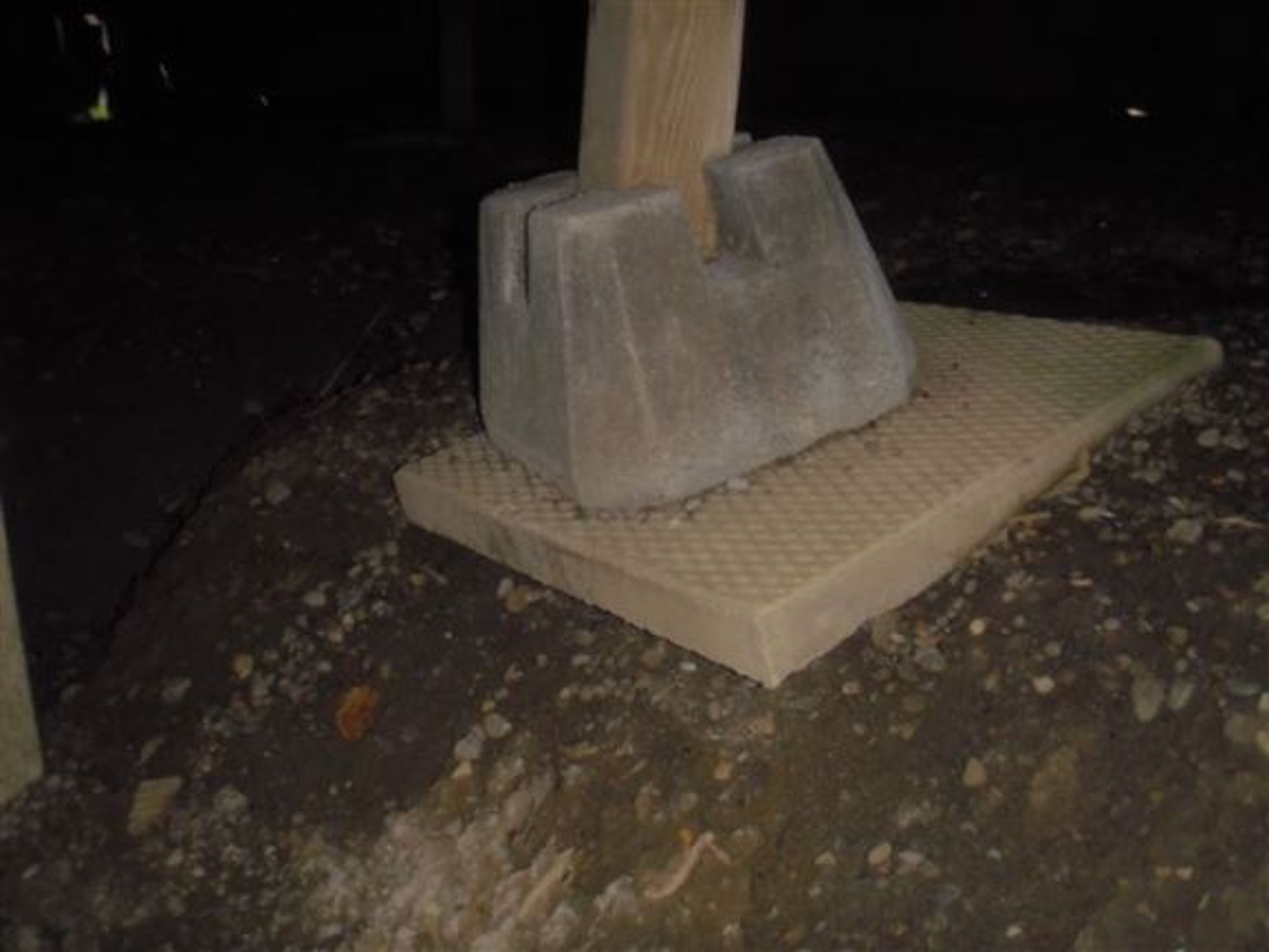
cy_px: 476
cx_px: 634
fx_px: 1393
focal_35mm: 38
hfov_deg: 49.0
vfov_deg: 37.7
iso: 125
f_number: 3.5
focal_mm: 6.7
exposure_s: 1/30
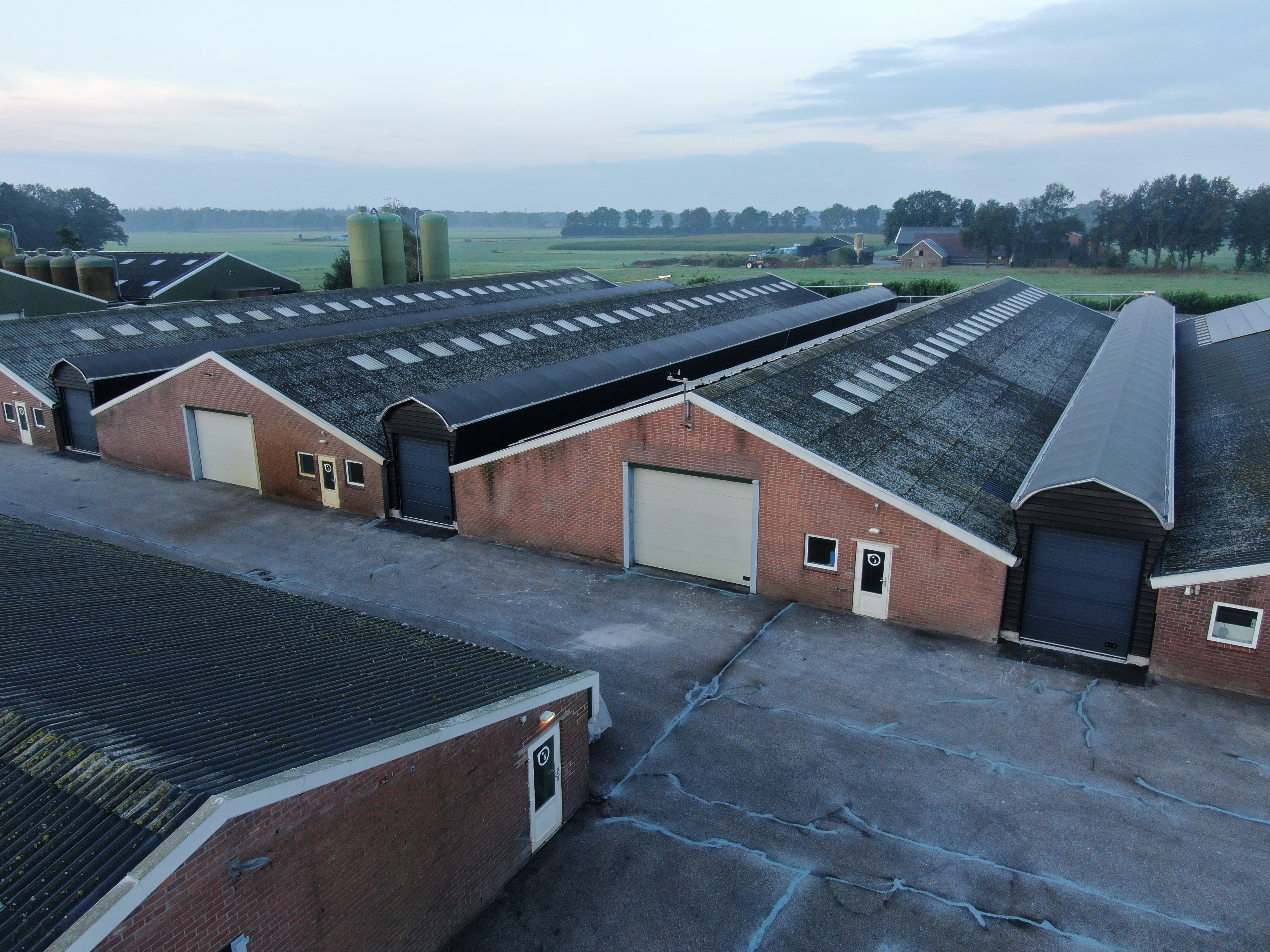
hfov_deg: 71.6
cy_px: 476
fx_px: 881
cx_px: 635
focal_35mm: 24
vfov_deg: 56.8
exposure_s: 1/120
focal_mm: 4.39
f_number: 2.8
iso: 100
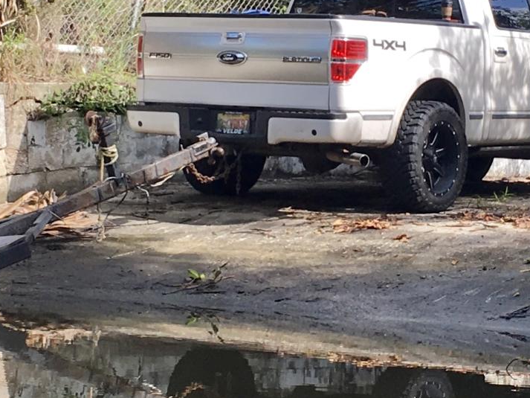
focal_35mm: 122
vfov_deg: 12.1
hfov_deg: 16.1
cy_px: 149
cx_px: 331
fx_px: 1868
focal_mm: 4.15
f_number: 2.2
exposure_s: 1/565
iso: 25
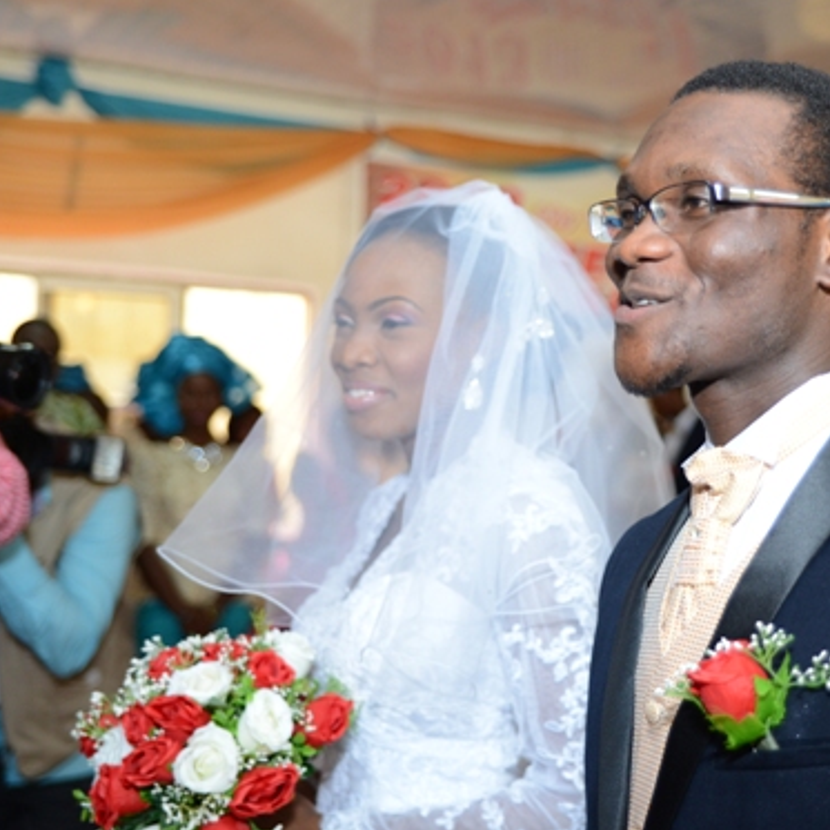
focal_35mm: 56
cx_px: 632
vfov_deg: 30.6
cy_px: 396
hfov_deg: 30.0
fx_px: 1519
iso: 1000
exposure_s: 1/100
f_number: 2.8
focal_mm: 40
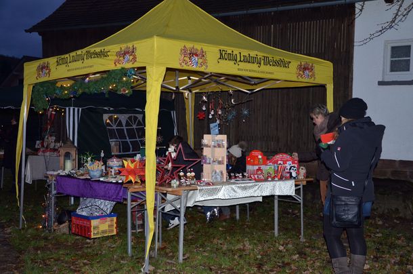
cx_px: 206
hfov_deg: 41.2
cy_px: 137
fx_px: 550
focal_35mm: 48
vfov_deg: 28.0
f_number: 4.5
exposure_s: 1/60
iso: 640
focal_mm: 32
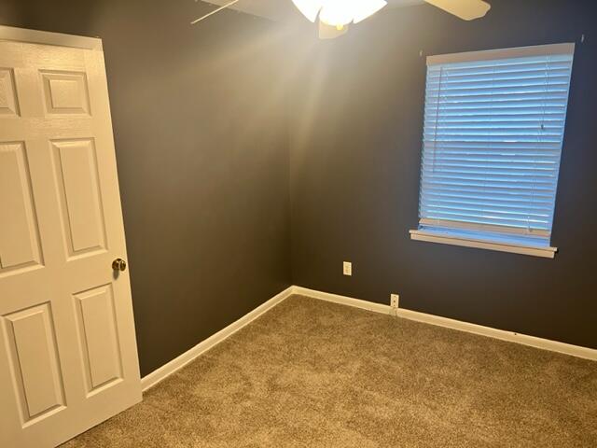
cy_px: 224
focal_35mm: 26
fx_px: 448
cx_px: 298
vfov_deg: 53.1
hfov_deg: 67.3
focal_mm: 5.7
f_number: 1.5
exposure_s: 1/60
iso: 100
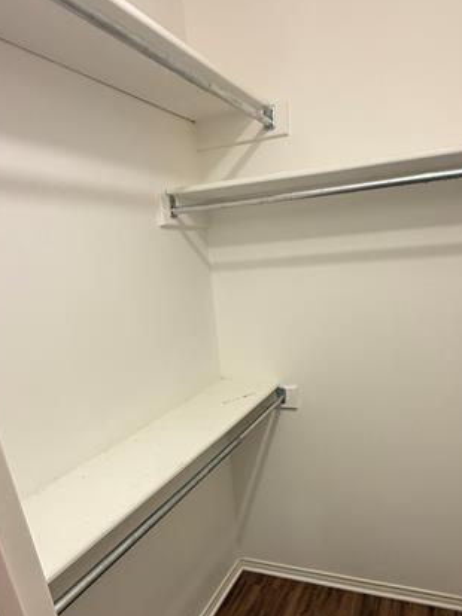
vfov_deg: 63.1
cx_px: 244
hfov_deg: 53.0
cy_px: 467
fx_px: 463
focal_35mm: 26
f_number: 2.2
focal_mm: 2.22
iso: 200
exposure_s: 1/60
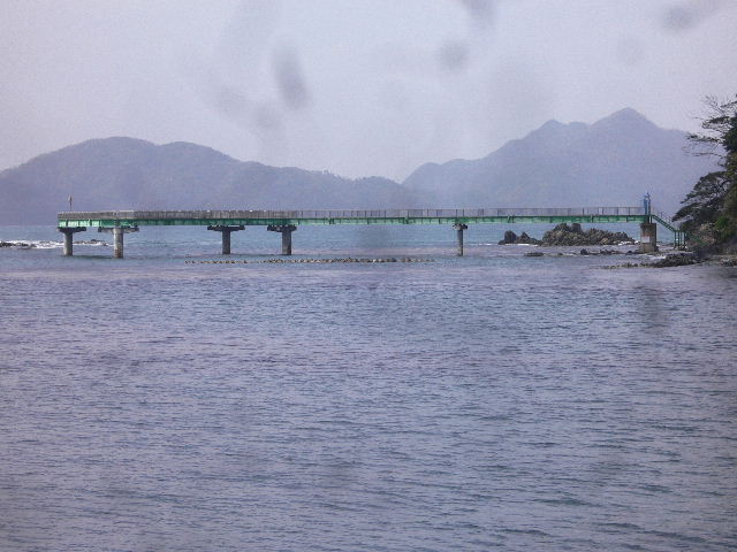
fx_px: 2065
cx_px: 368
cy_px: 276
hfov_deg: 20.2
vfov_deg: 15.2
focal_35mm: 97
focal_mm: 16.1
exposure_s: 1/125
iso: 80
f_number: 9.8
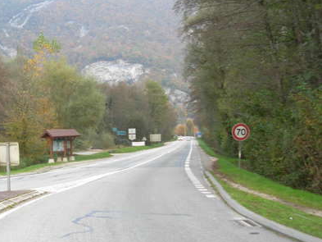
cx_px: 79
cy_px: 109
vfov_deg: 25.2
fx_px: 540
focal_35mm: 58
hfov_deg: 32.6
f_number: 2.9
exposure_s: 1/85.4
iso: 79
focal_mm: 6.3
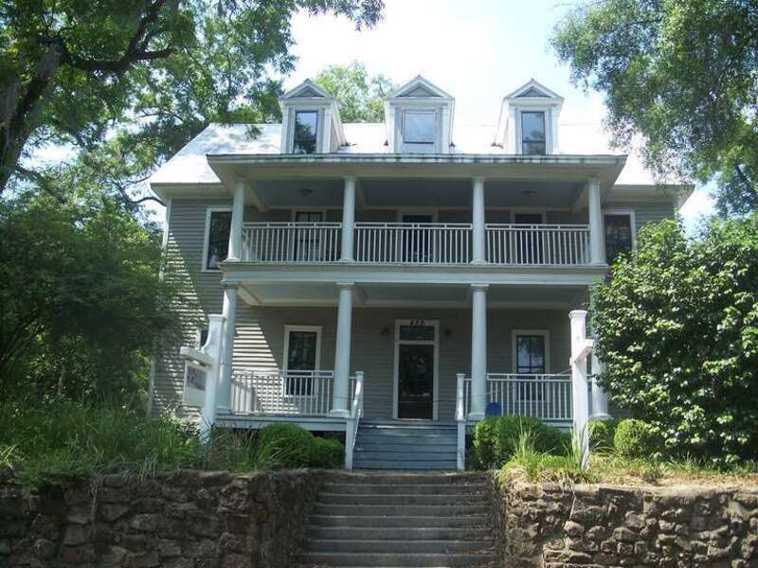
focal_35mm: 37
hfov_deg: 50.1
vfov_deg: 38.7
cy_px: 284
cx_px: 379
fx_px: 810
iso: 64
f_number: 2.8
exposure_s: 1/250
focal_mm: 7.8
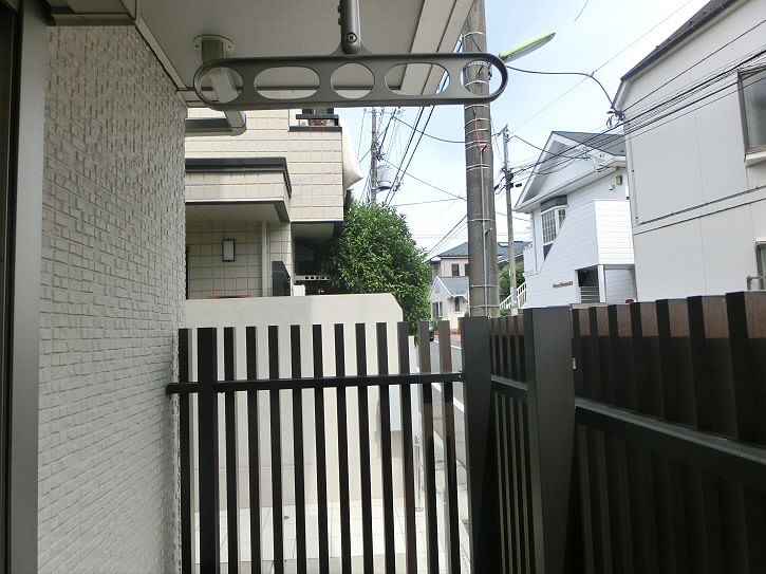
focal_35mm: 24
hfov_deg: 71.6
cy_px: 287
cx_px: 383
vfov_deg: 56.8
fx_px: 531
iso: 80
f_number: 3
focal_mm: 4.24
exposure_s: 1/800
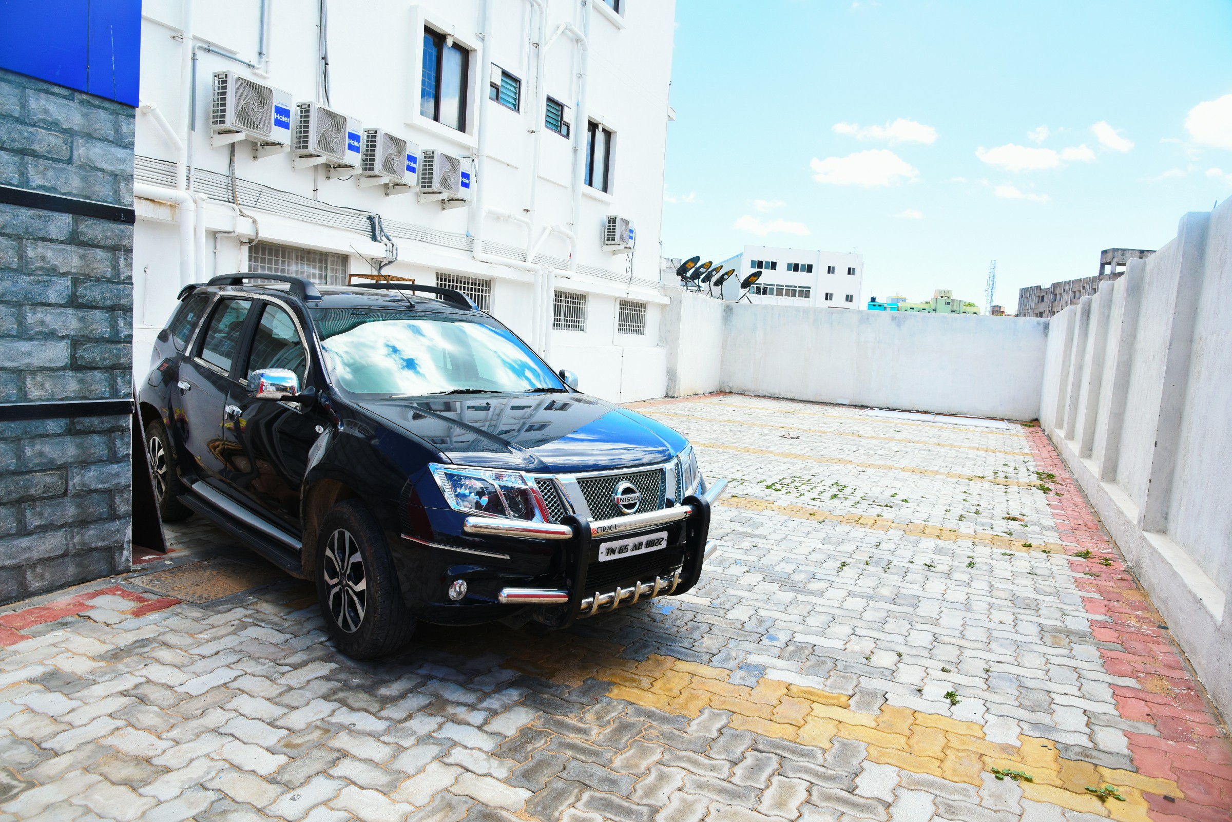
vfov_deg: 53.2
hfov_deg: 73.7
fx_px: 821
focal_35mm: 24
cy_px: 411
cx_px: 616
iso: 320
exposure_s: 1/125
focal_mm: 24
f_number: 11
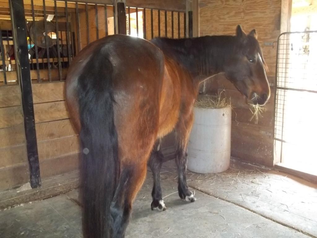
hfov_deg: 55.4
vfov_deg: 42.9
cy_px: 119
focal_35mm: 33
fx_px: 302
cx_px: 158
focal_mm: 5.9
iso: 400
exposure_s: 1/30
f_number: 3.3
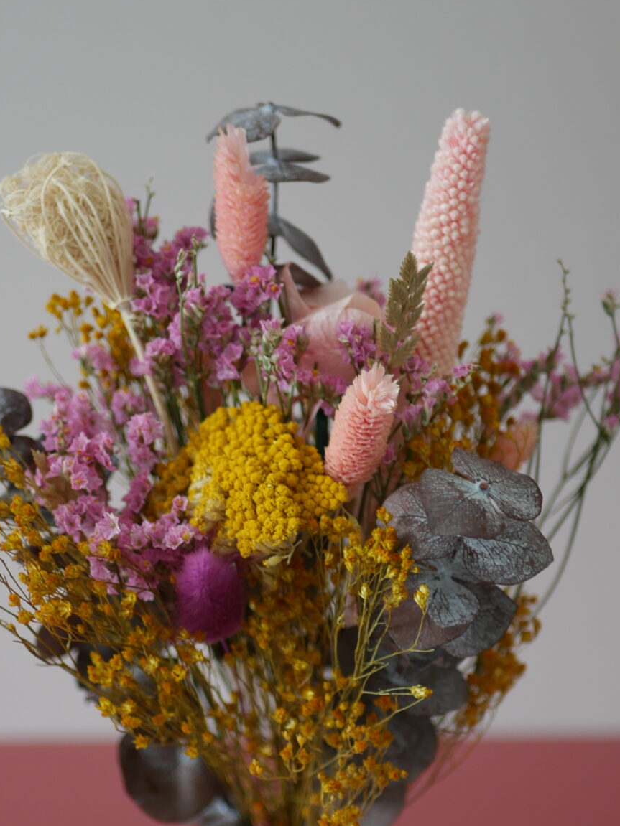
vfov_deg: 21.9
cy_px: 546
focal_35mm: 89
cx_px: 237
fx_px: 2126
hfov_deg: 16.6
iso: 200
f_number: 1.7
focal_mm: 25
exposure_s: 1/125
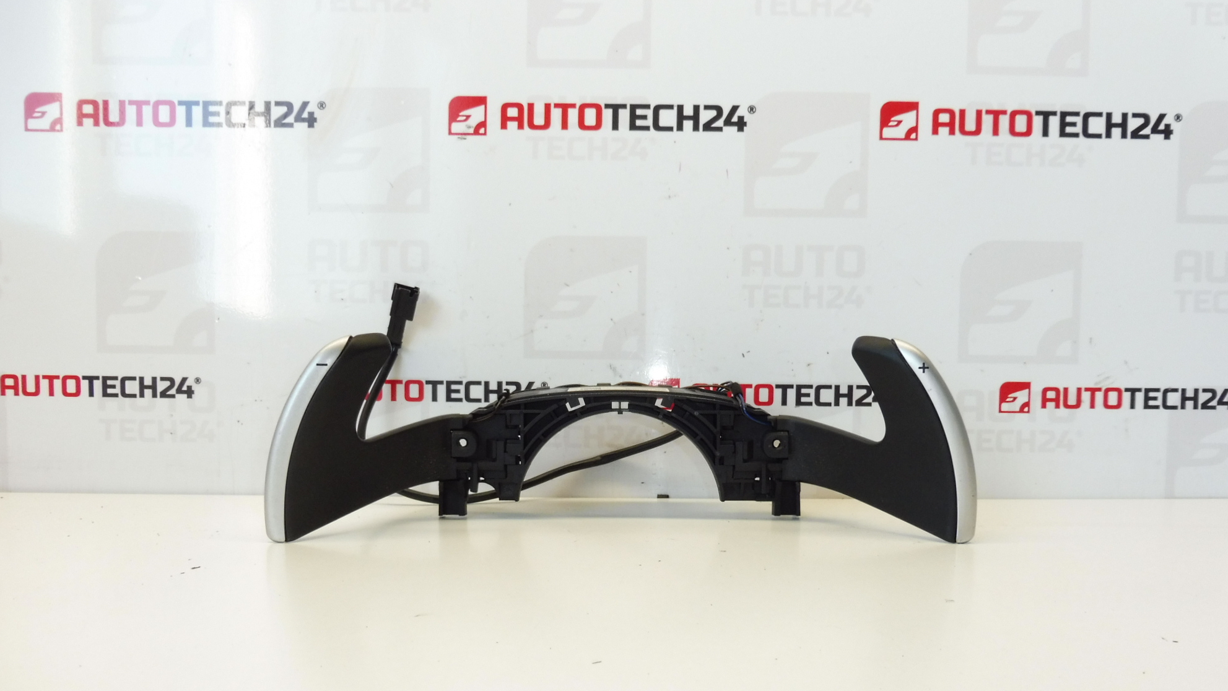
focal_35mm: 27
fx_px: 879
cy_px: 451
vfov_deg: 42.4
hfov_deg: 69.9
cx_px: 616
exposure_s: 1/125
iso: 200
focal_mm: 4.3
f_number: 3.5
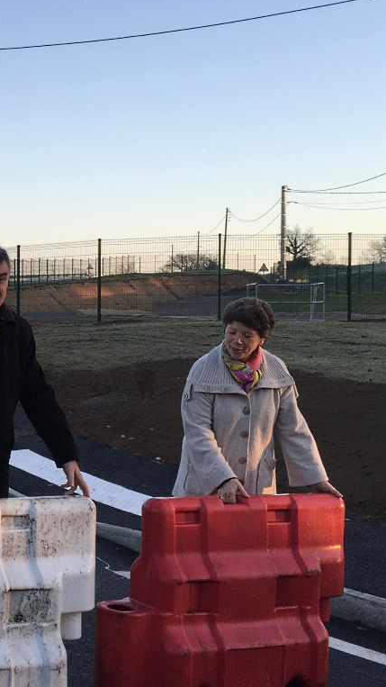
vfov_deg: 39.2
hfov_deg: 20.7
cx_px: -114
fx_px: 965
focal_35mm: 53
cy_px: 327
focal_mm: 4.15
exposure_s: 1/363
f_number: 2.2
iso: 32
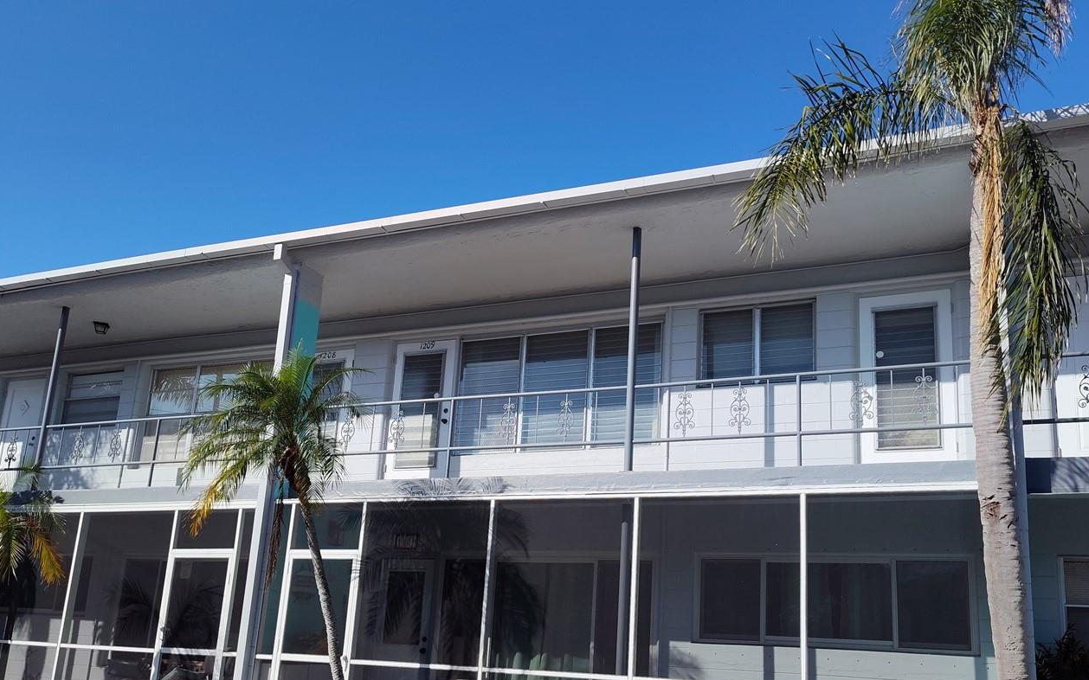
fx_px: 920
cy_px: 436
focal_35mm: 31
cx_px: 578
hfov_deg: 61.2
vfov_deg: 40.2
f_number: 1.8
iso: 100
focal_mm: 5.56
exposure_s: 1/2847
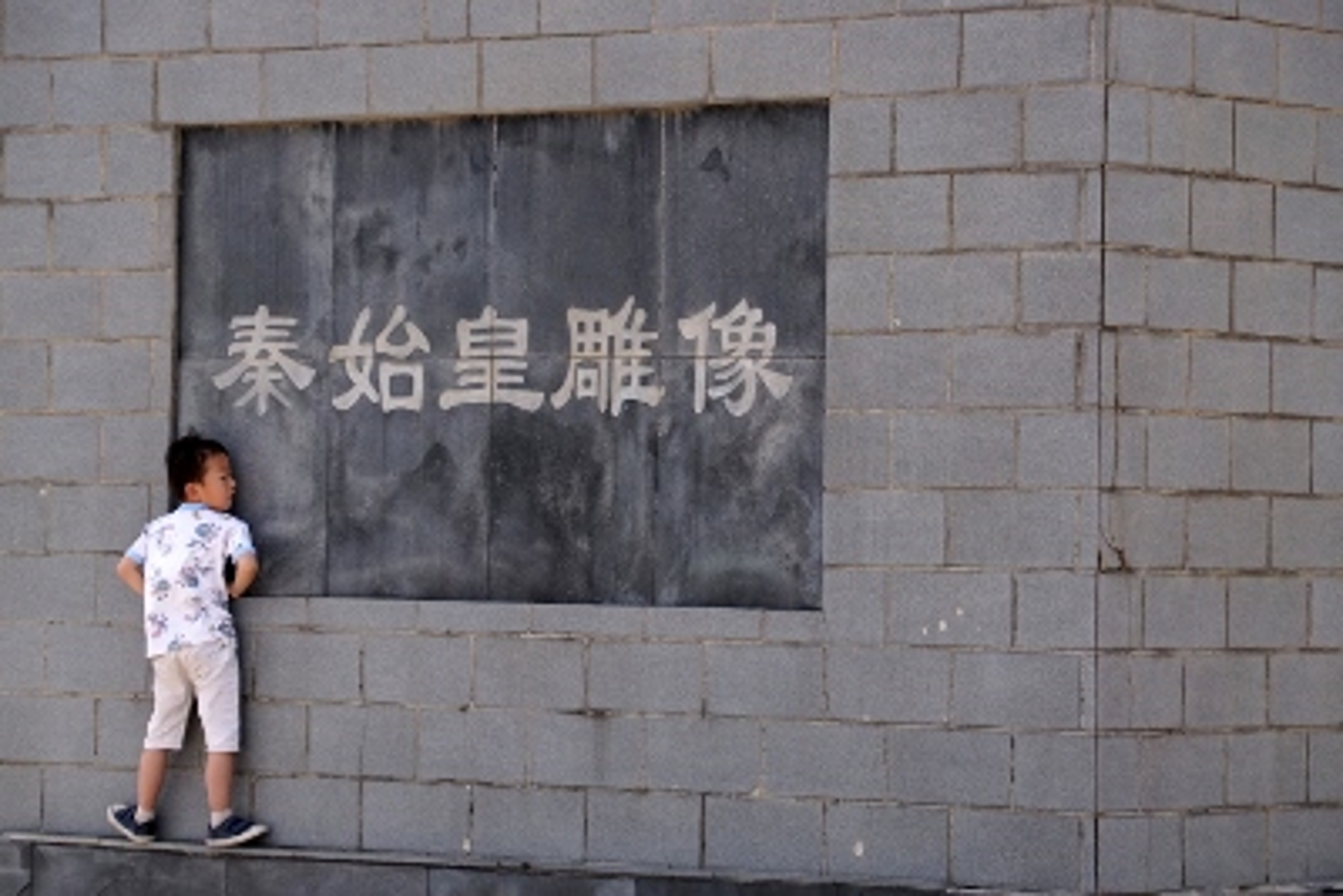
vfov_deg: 8.7
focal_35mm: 158
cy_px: 448
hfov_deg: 13.0
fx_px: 5877
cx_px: 672
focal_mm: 105
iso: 800
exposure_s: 1/2000
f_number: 5.6
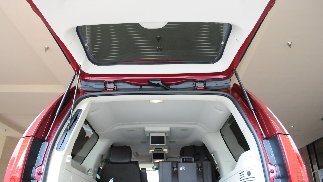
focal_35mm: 29
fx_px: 248
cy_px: 74
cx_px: 158
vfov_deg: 40.0
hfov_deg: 66.1
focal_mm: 18
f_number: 4.5
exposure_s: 1/400
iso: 2000
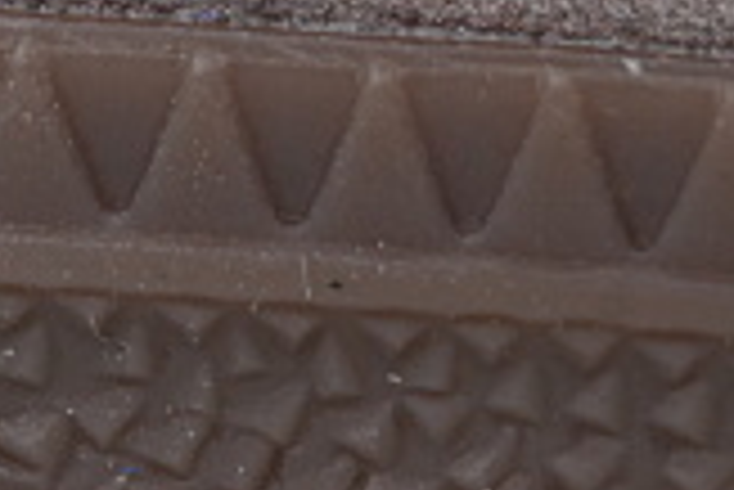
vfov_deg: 1.7
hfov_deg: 2.6
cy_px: -652
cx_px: -356
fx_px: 16203
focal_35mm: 794
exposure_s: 1/100
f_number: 11
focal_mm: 120
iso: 400
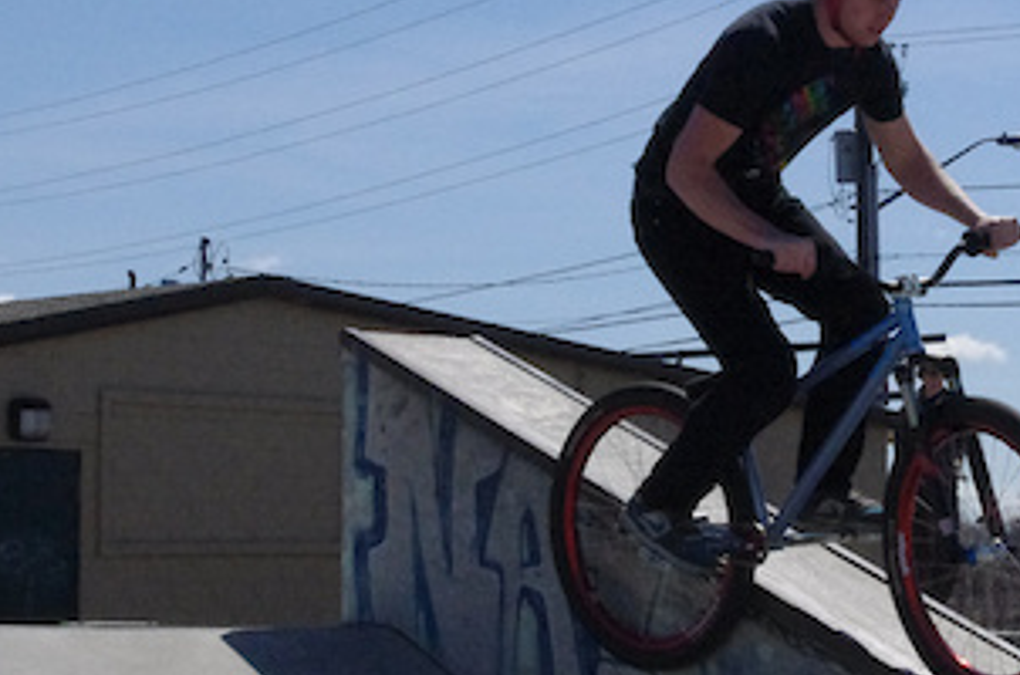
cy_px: 275
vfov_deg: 11.2
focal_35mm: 122
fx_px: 3449
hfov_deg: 16.7
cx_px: 743
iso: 3200
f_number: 18
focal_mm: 30.63
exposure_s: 1/4000
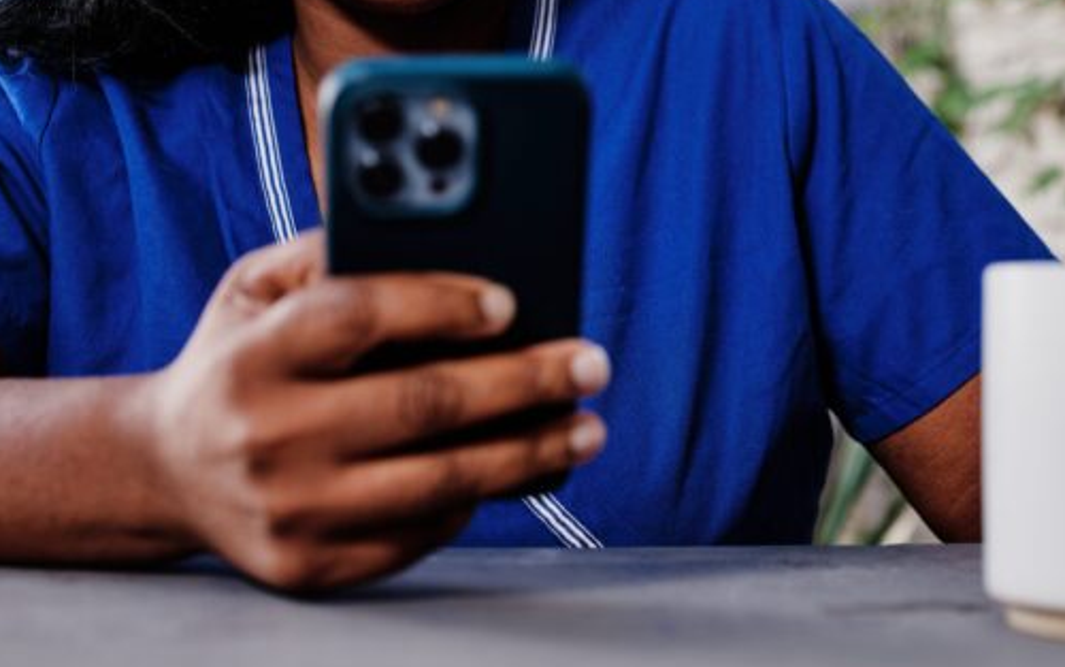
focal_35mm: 73
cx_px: 641
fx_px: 2120
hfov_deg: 28.1
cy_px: 86
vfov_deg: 17.6
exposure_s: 1/400
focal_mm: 35
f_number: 2.5
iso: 200
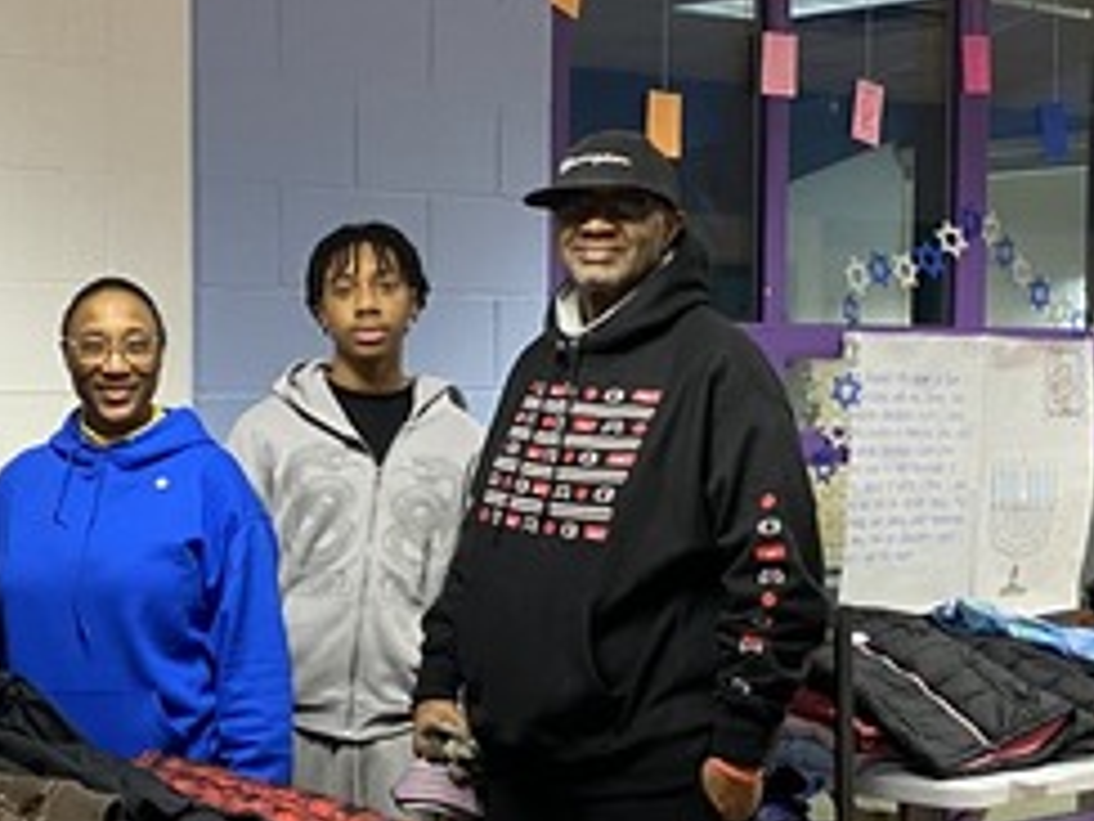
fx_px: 2023
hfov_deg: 29.3
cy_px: 792
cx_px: 155
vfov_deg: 22.2
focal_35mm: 64
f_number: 1.8
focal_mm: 4.25
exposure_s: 1/40
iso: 320
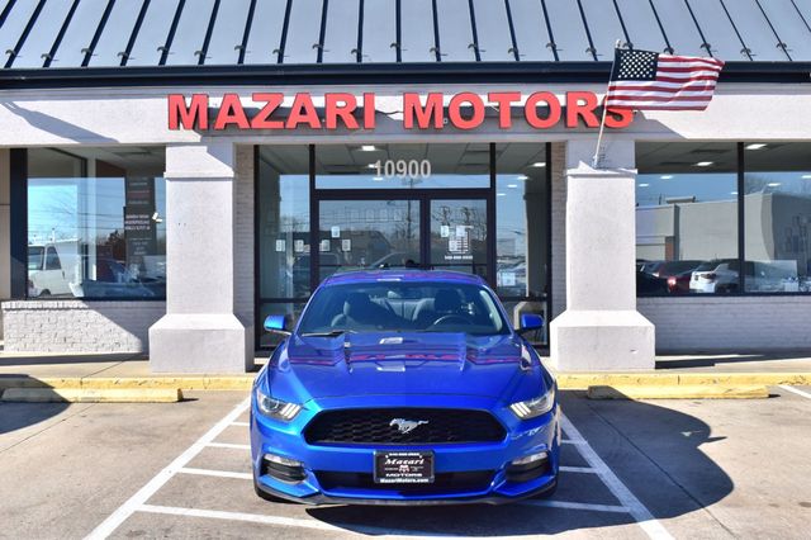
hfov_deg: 47.9
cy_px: 270
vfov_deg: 33.0
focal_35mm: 40
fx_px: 912
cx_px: 406
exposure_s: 1/400
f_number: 11
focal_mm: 27
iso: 400
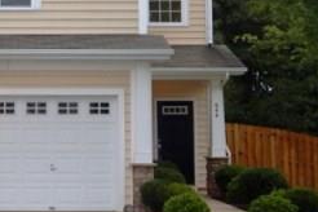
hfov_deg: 19.5
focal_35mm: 103
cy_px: 39
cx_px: 40
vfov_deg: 13.2
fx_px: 910
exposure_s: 1/200
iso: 125
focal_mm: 6.8
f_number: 3.4
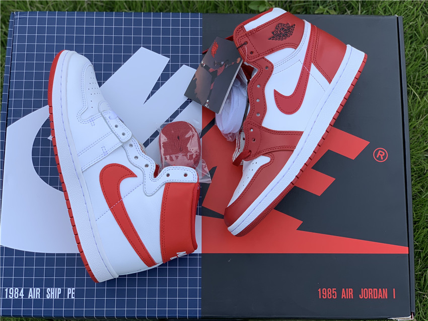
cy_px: 160
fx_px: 643
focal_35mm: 52
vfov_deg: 28.0
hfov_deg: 36.8
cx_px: 214
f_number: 2.4
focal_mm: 6
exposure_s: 1/510
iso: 16
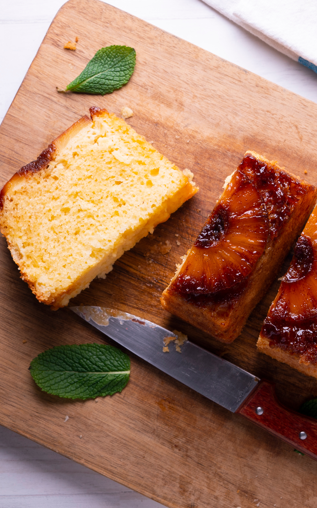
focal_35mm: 80
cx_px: 252
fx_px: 1106
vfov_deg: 25.8
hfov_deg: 16.2
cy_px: 252
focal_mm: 35
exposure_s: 1/10
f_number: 7.1
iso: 100
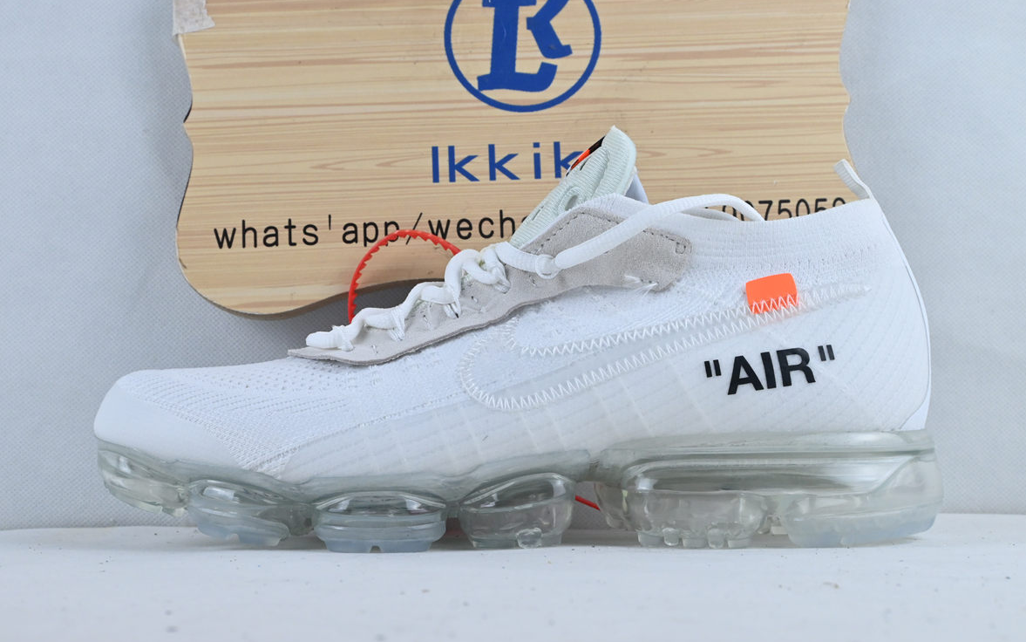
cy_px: 339
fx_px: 1482
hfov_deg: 38.2
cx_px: 509
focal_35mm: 53
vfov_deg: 24.4
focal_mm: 34
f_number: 10
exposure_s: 1/160
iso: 1000
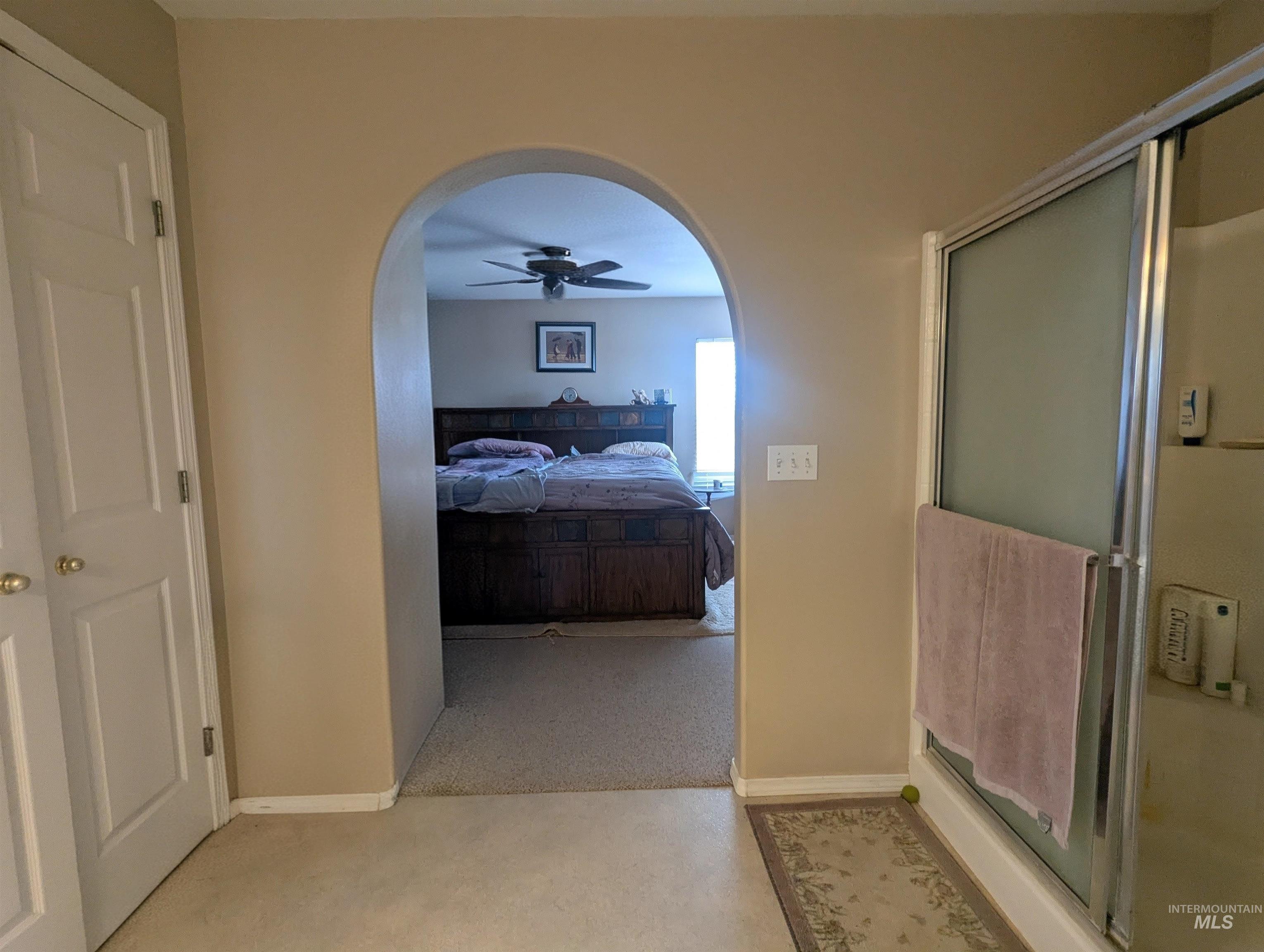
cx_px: 632
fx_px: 585
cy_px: 476
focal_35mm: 16
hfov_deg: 94.4
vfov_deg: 78.2
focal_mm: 2.35
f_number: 2.2
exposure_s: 1/120
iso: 355
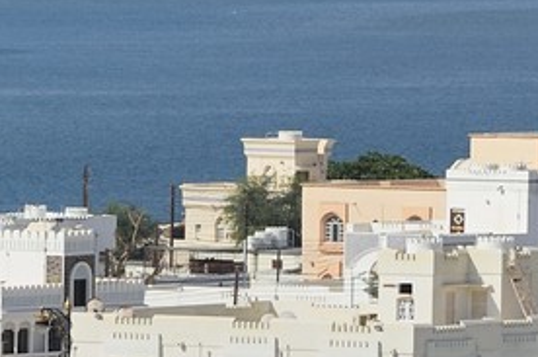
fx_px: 10562
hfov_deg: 2.9
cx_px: -938
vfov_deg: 1.9
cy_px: 527
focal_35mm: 708
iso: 200
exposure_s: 1/250
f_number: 13
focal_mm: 122
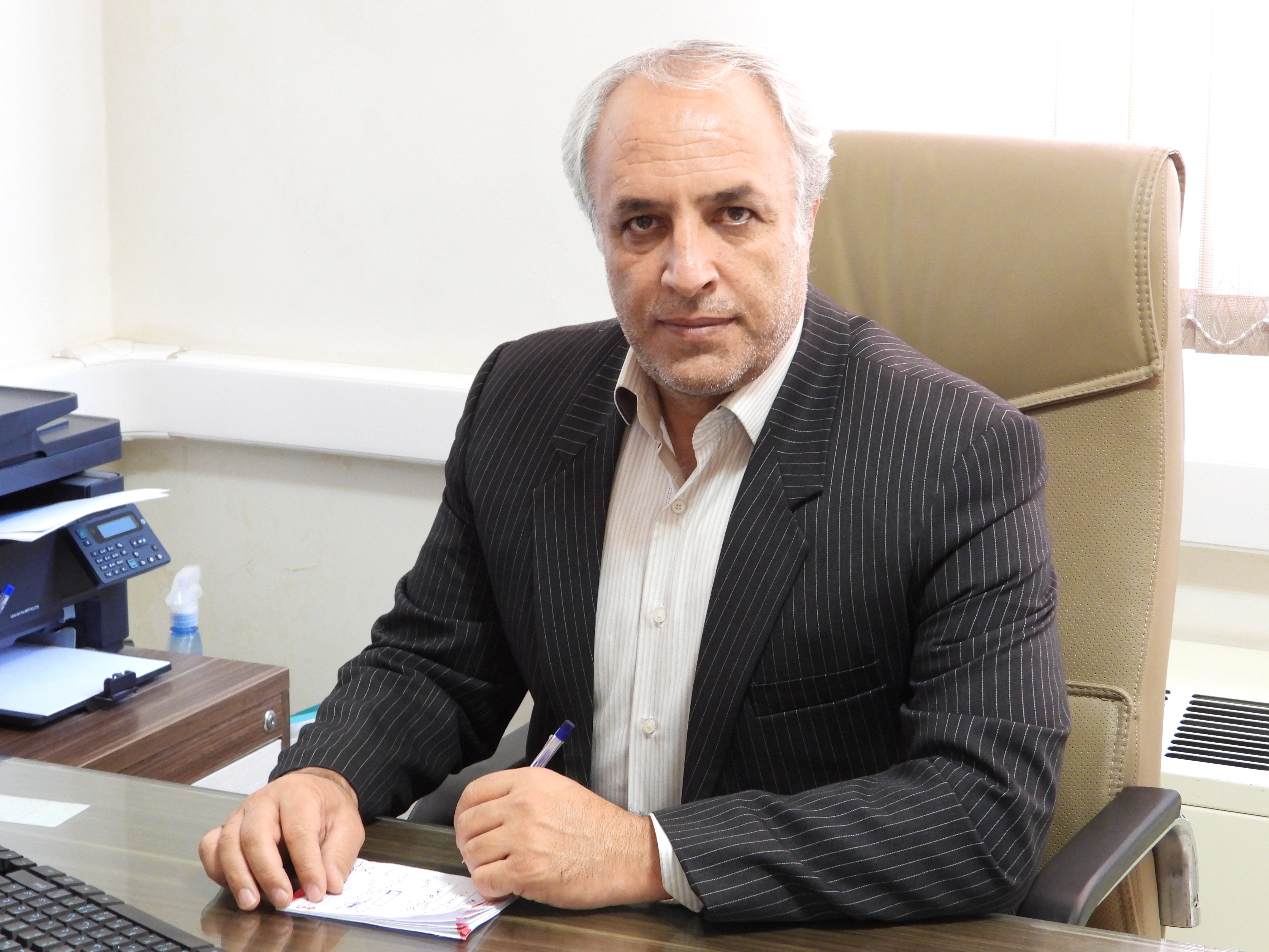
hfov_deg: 26.0
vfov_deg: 19.6
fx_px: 2749
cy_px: 476
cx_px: 634
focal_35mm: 75
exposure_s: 1/15
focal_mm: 13.5
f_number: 3.5
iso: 640
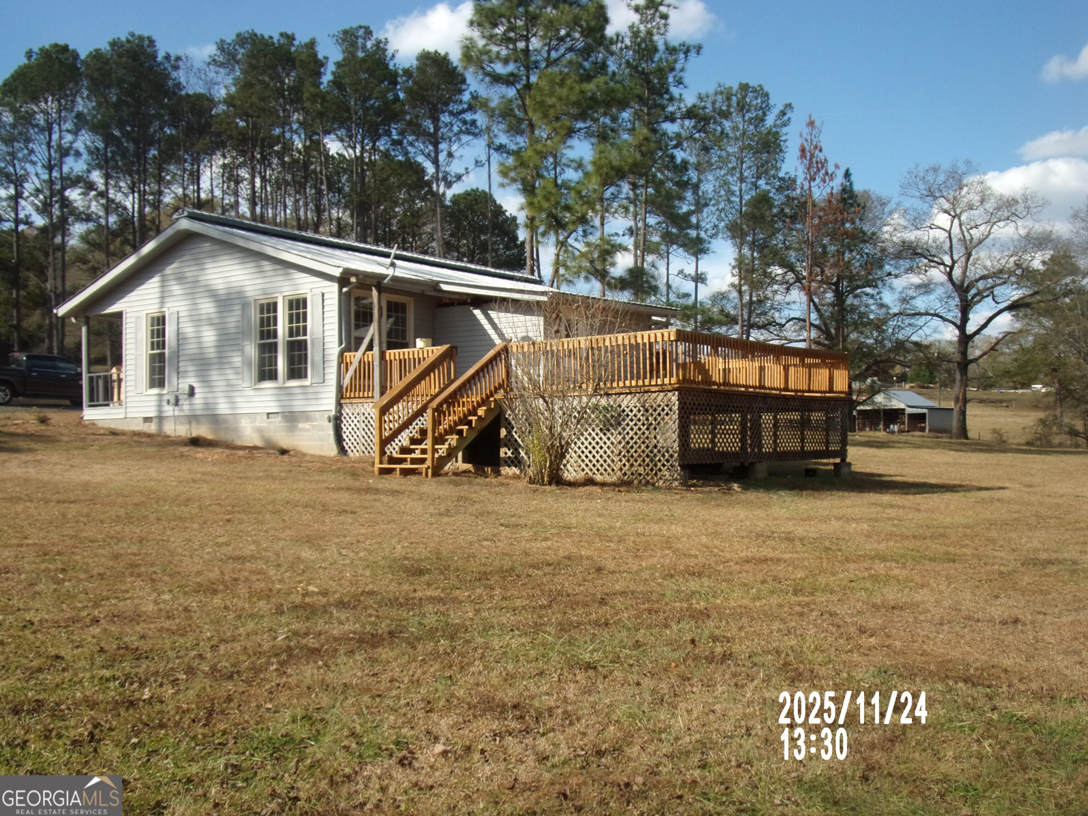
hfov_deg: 55.4
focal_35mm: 33
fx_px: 1037
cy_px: 408
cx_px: 544
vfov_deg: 42.9
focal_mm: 5.9
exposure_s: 1/680
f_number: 3.7
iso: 80
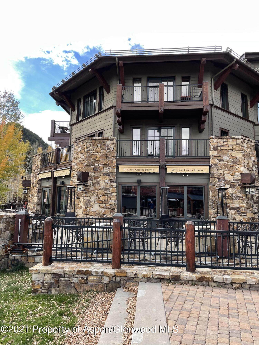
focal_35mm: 26
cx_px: 130
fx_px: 259
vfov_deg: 67.3
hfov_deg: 53.1
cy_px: 172
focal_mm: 4.2
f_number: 1.6
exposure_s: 1/1247
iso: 32
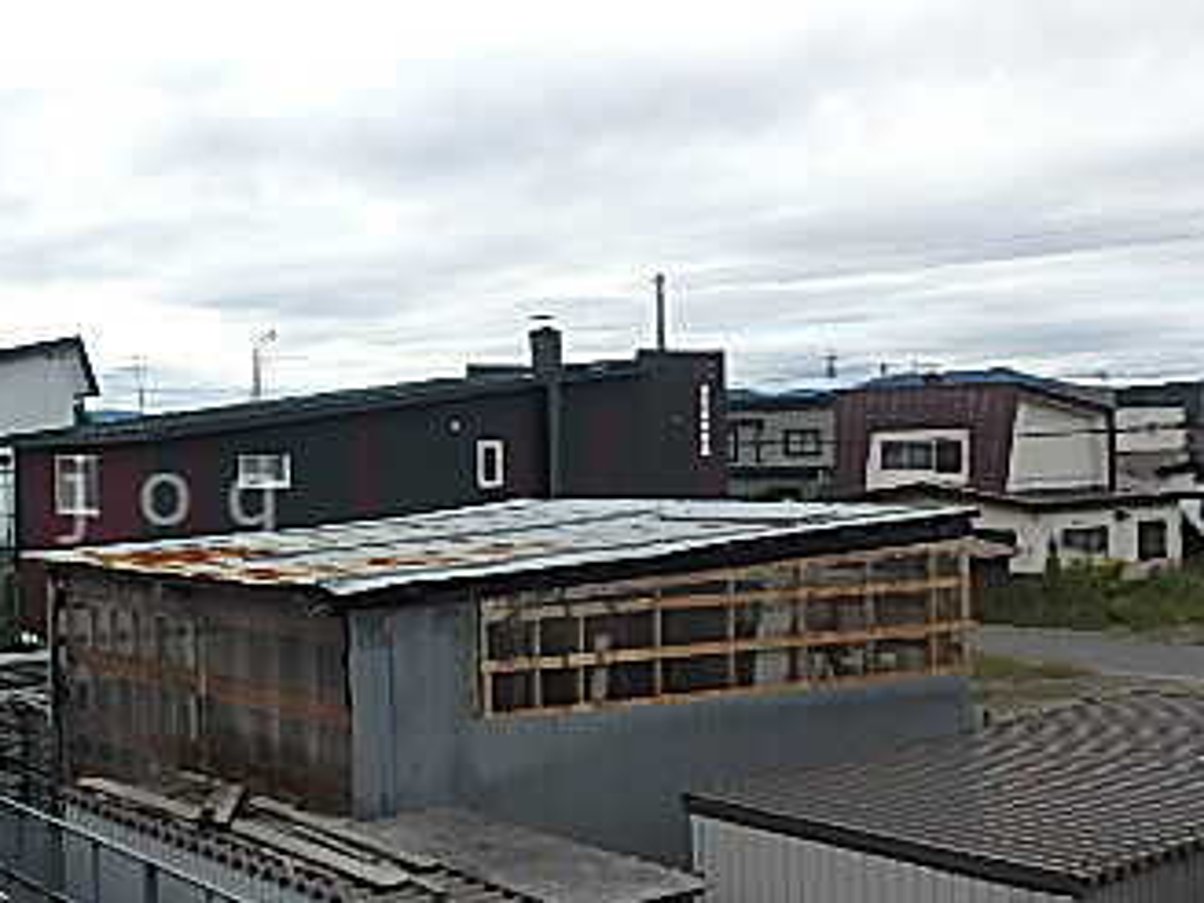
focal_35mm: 41
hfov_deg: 40.9
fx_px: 1426
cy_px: 499
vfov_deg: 35.1
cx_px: 44
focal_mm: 3.7
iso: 125
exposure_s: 1/1000
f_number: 3.5
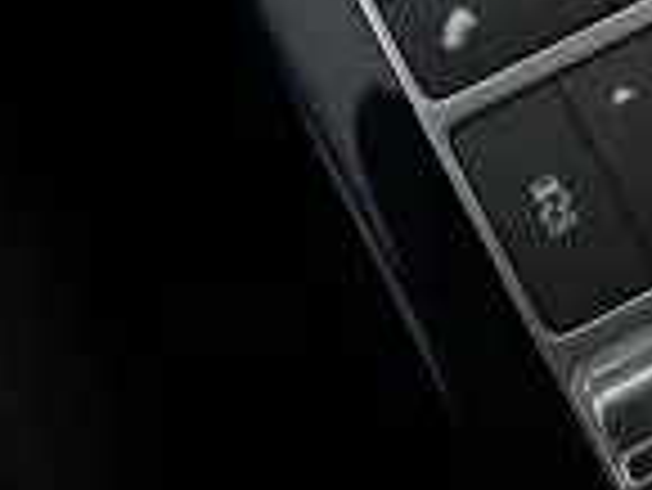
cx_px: 755
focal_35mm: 119
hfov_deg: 16.0
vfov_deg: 12.4
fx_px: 2243
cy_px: 27
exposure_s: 1/906
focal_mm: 6.76
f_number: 1.78
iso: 64
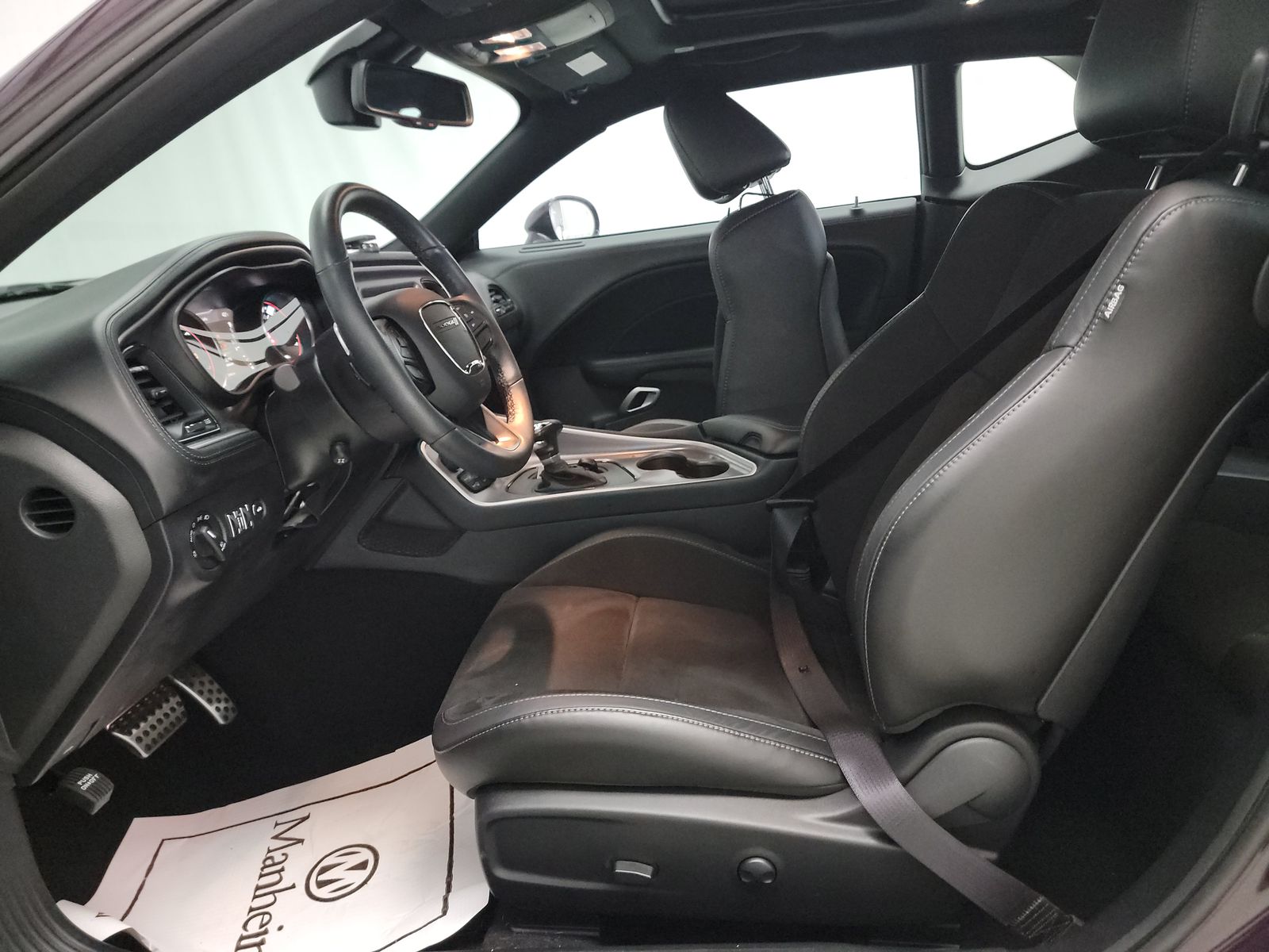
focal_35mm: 24
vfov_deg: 56.8
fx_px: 880
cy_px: 476
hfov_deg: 71.6
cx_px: 634
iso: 1729
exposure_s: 1/59
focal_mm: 6.7
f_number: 1.8
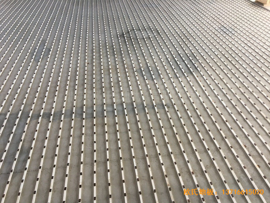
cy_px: 102
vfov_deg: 48.2
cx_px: 135
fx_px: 226
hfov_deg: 61.7
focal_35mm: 29
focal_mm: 4.15
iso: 25
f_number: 2.2
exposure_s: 1/33
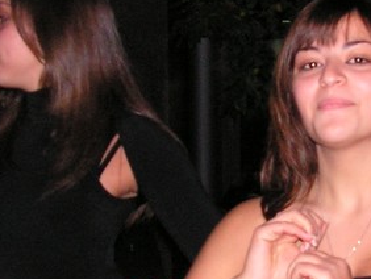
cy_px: 145
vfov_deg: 14.5
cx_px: 316
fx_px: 1094
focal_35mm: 102
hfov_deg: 19.0
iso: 200
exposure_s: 1/40
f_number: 3.2
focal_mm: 6
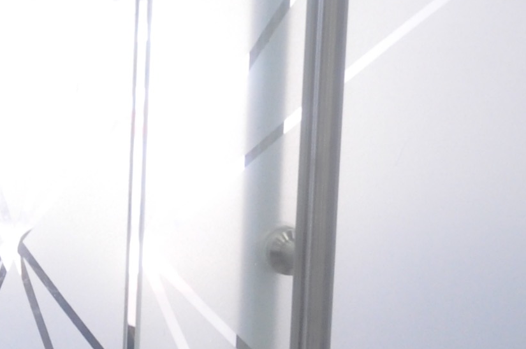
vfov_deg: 7.1
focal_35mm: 187
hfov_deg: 10.1
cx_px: -576
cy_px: 613
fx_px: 2729
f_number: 5.6
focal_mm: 24
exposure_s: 1/30
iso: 800
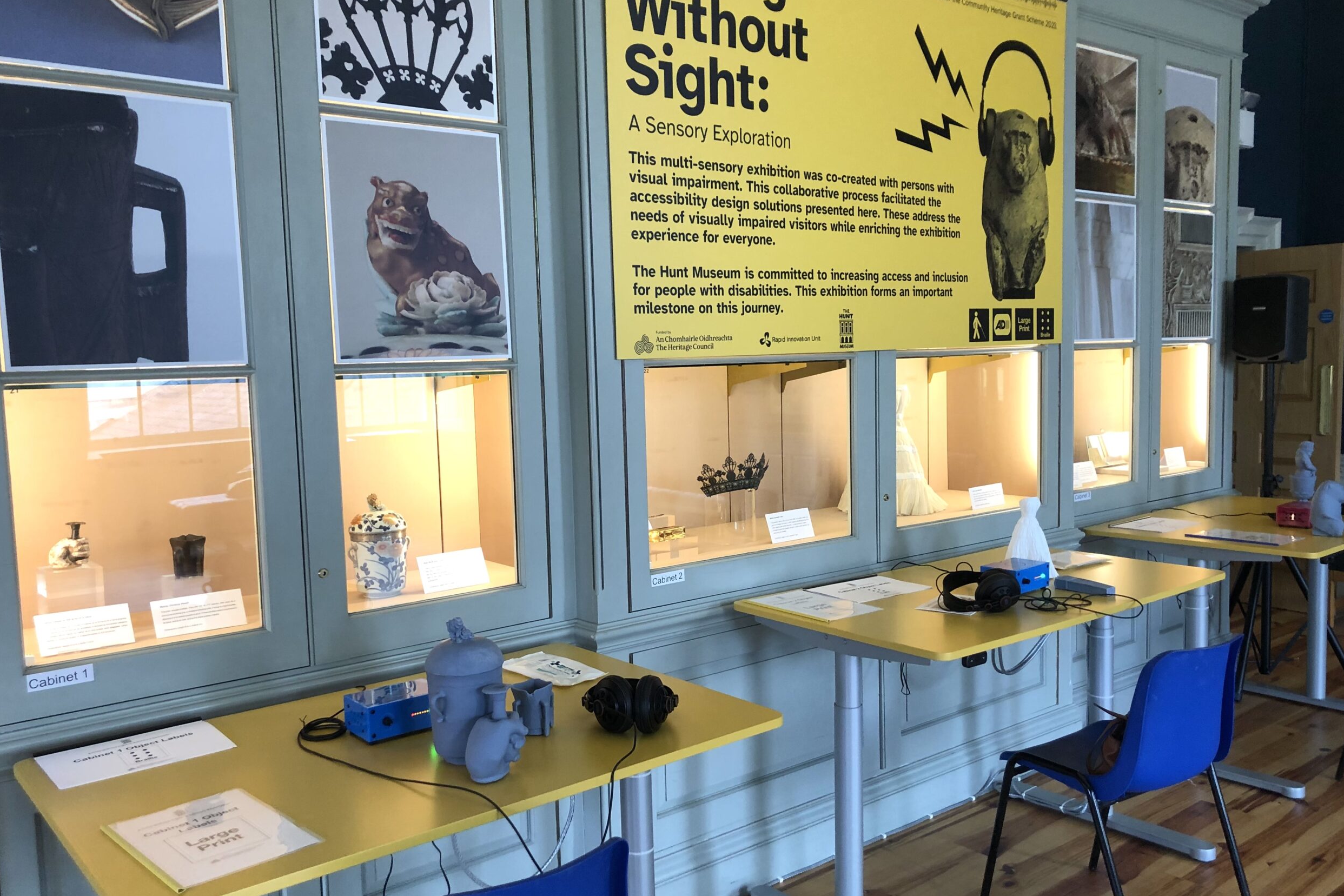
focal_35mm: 30
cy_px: 473
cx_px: 673
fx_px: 1120
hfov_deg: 61.9
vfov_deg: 43.6
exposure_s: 1/30
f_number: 1.8
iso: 40
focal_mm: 3.99
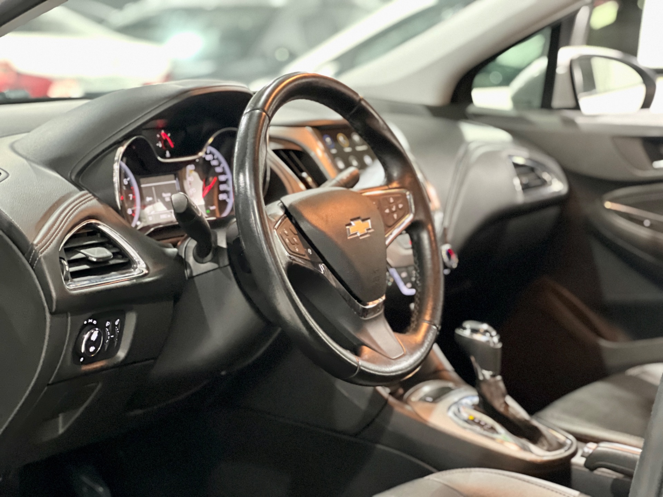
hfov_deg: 25.3
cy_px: 248
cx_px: 332
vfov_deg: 19.1
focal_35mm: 77
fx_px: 1475
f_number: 2.8
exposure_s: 1/15
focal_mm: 9
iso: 1600
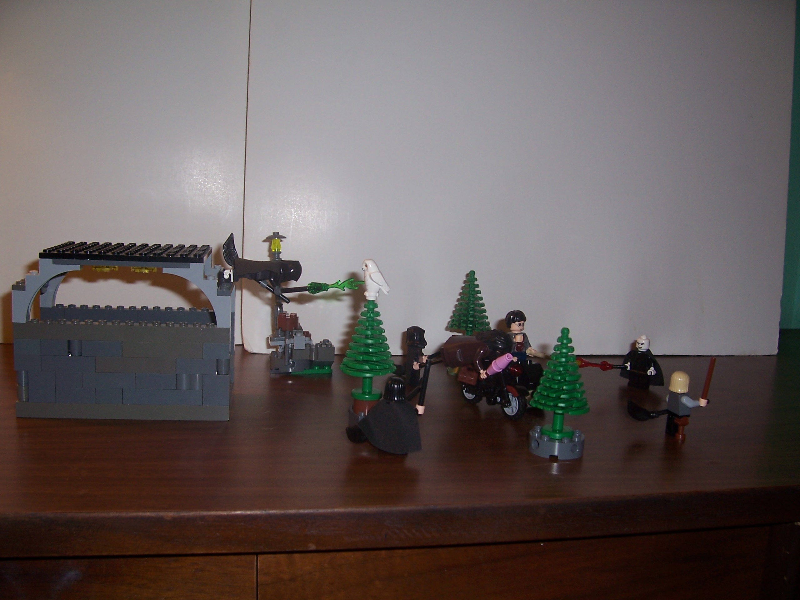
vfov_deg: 41.8
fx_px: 786
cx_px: 400
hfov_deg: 54.0
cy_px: 300
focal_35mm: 34
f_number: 2.7
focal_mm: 5.6
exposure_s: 1/60
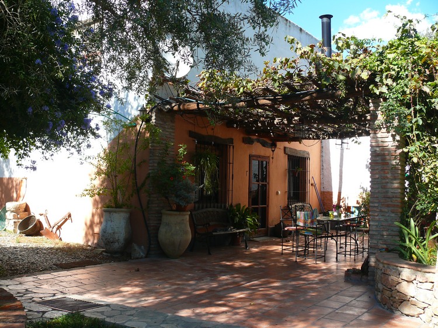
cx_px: 219
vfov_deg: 40.7
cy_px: 164
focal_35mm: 35
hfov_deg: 52.6
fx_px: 443
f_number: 3.6
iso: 100
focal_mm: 7.4
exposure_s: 1/125
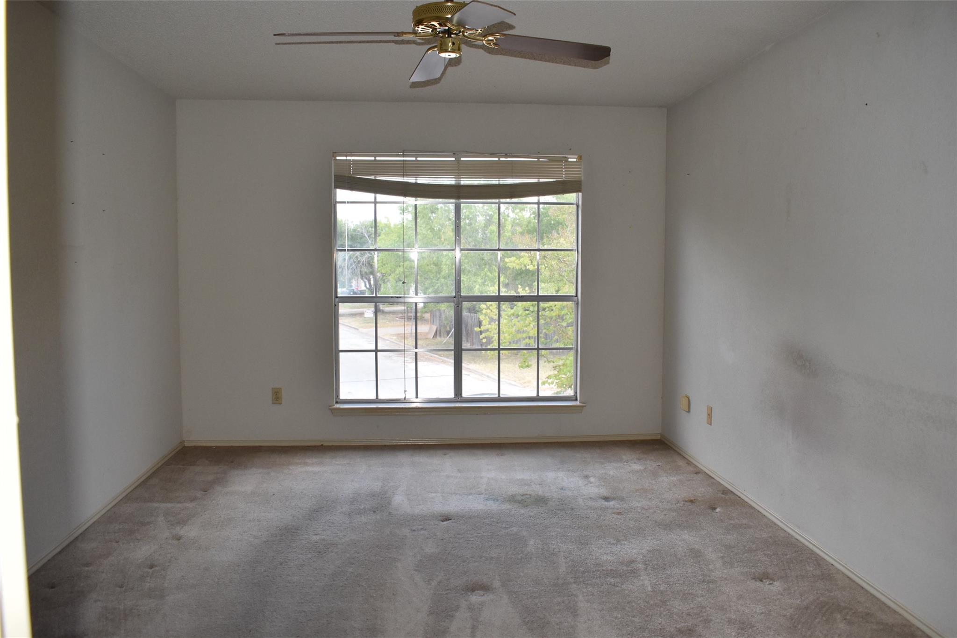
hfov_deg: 61.9
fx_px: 797
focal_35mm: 30
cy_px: 319
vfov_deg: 43.6
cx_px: 478
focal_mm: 20
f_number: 5
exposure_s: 1/200
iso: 1000
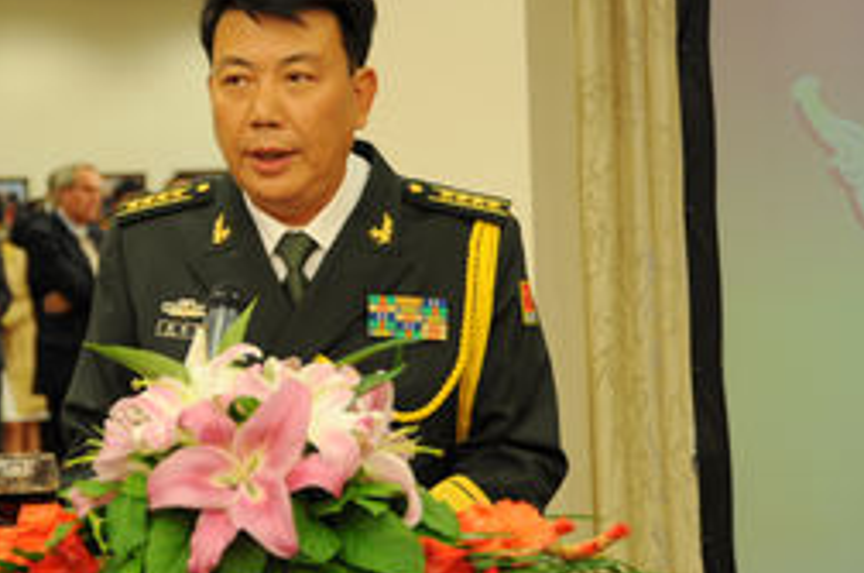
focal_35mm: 159
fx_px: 3809
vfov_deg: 8.6
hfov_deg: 12.9
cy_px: 192
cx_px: 237
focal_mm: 100
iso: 900
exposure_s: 1/30
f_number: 5.6
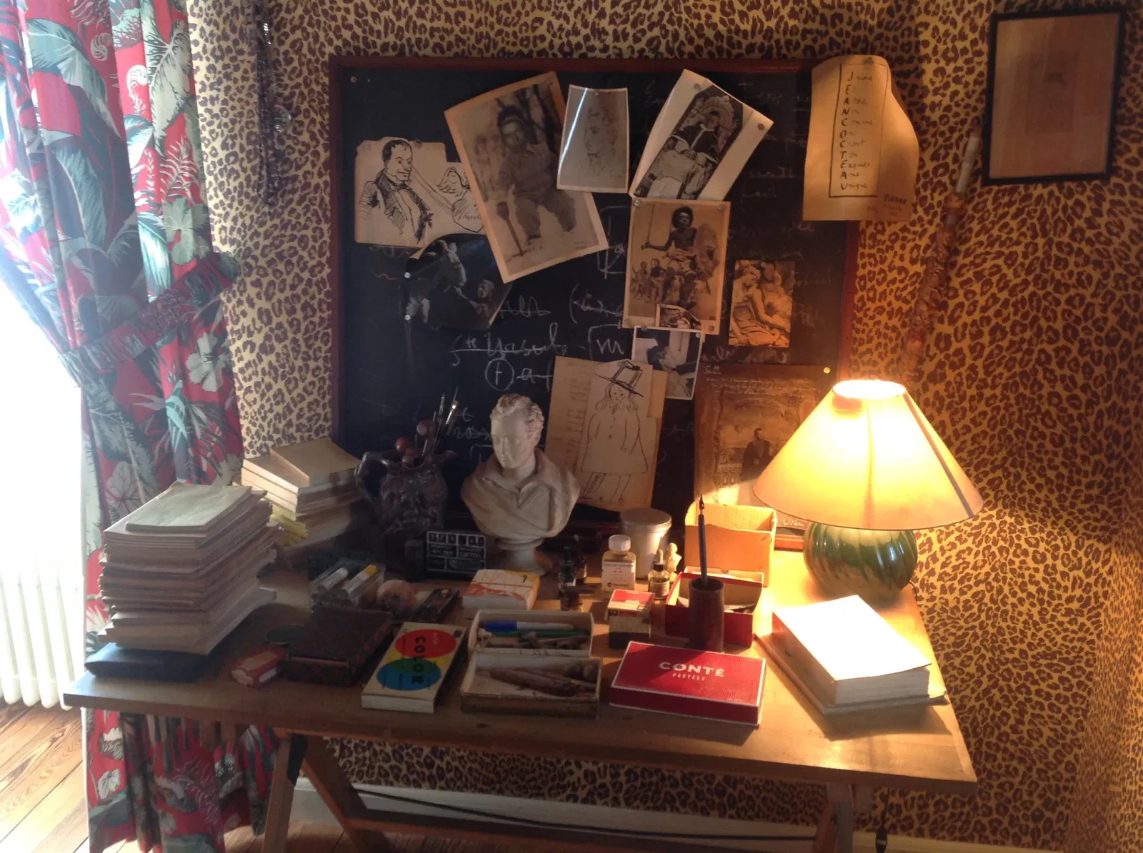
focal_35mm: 35
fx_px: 1154
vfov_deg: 40.6
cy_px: 426
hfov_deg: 52.7
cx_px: 572
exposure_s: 1/15
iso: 125
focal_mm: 4.28
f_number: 2.4
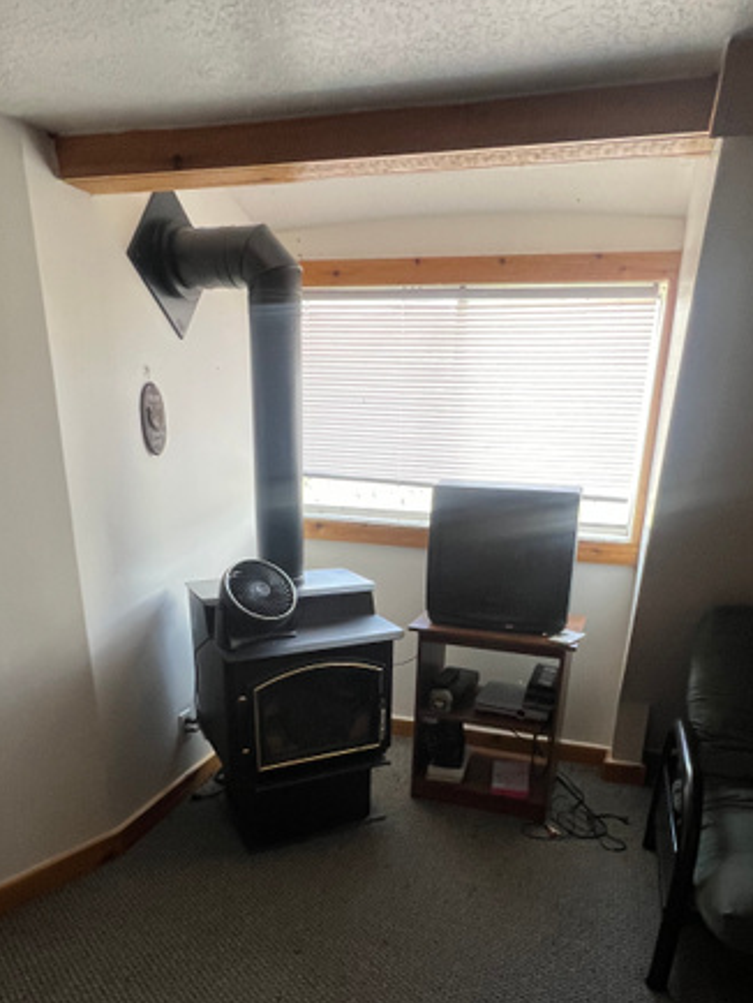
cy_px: 684
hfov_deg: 58.9
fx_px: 666
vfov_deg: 71.3
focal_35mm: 23
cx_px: 386
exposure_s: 1/99
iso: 200
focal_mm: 1.57
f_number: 1.8
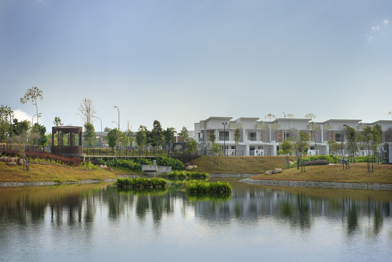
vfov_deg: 19.5
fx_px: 762
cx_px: 196
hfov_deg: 28.8
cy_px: 131
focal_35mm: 70
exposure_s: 1/800
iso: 200
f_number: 8
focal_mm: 70
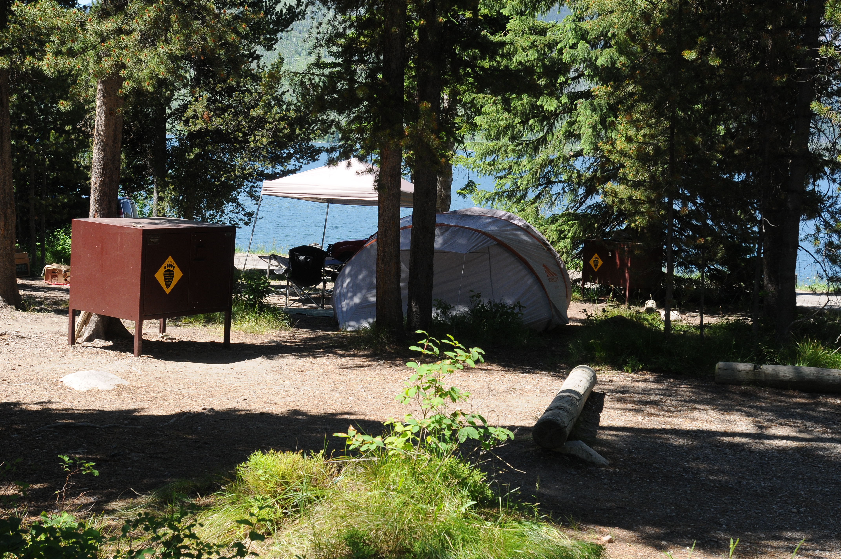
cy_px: 280
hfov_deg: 37.9
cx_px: 420
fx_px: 1225
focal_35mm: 52
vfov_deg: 25.7
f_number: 9
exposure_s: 1/250
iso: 400
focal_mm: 35
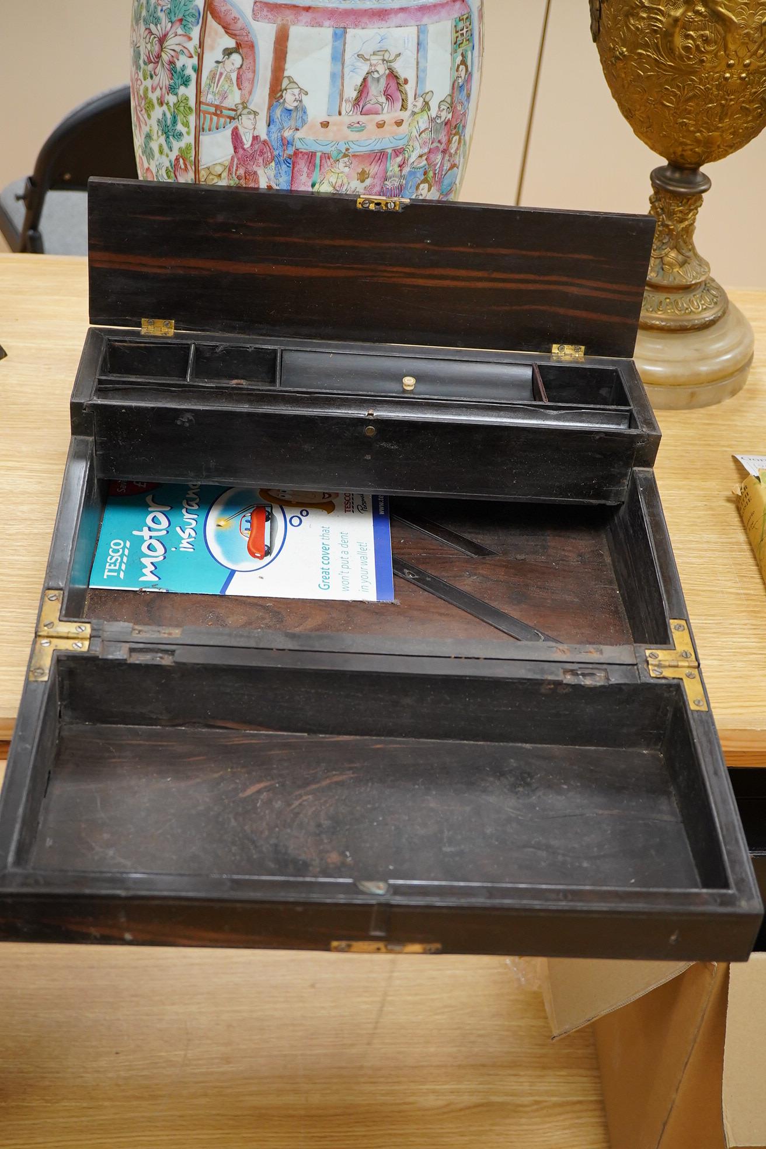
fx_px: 1436
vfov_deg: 43.6
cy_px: 574
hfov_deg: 29.9
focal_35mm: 45
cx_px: 383
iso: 2000
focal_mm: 30
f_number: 6.3
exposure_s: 1/125
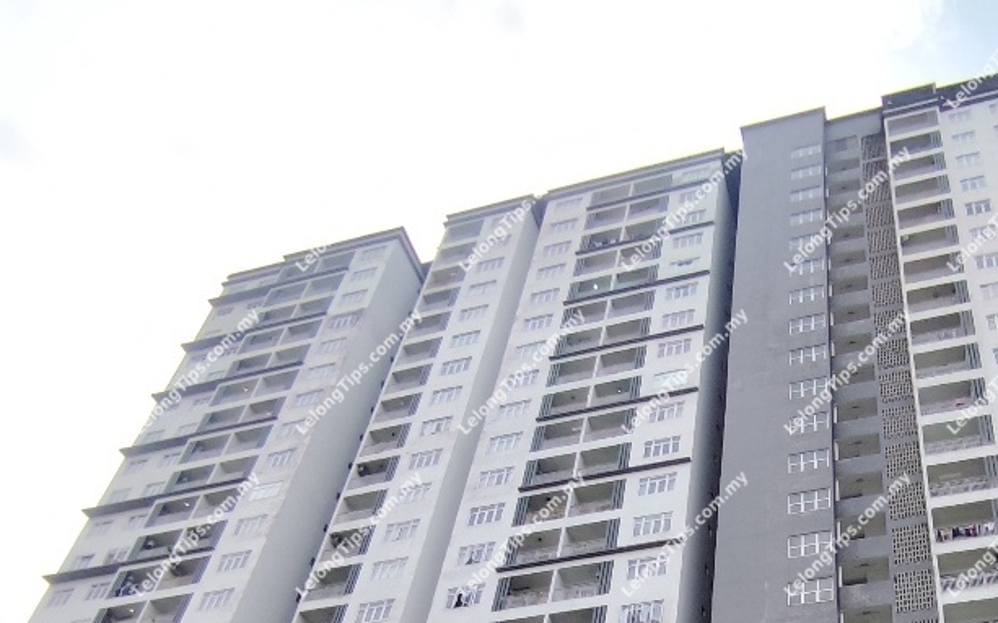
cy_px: 736
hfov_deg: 54.3
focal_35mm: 35
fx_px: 952
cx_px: 655
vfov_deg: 31.0
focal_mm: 1.65
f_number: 2.2
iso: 50
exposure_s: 1/1576
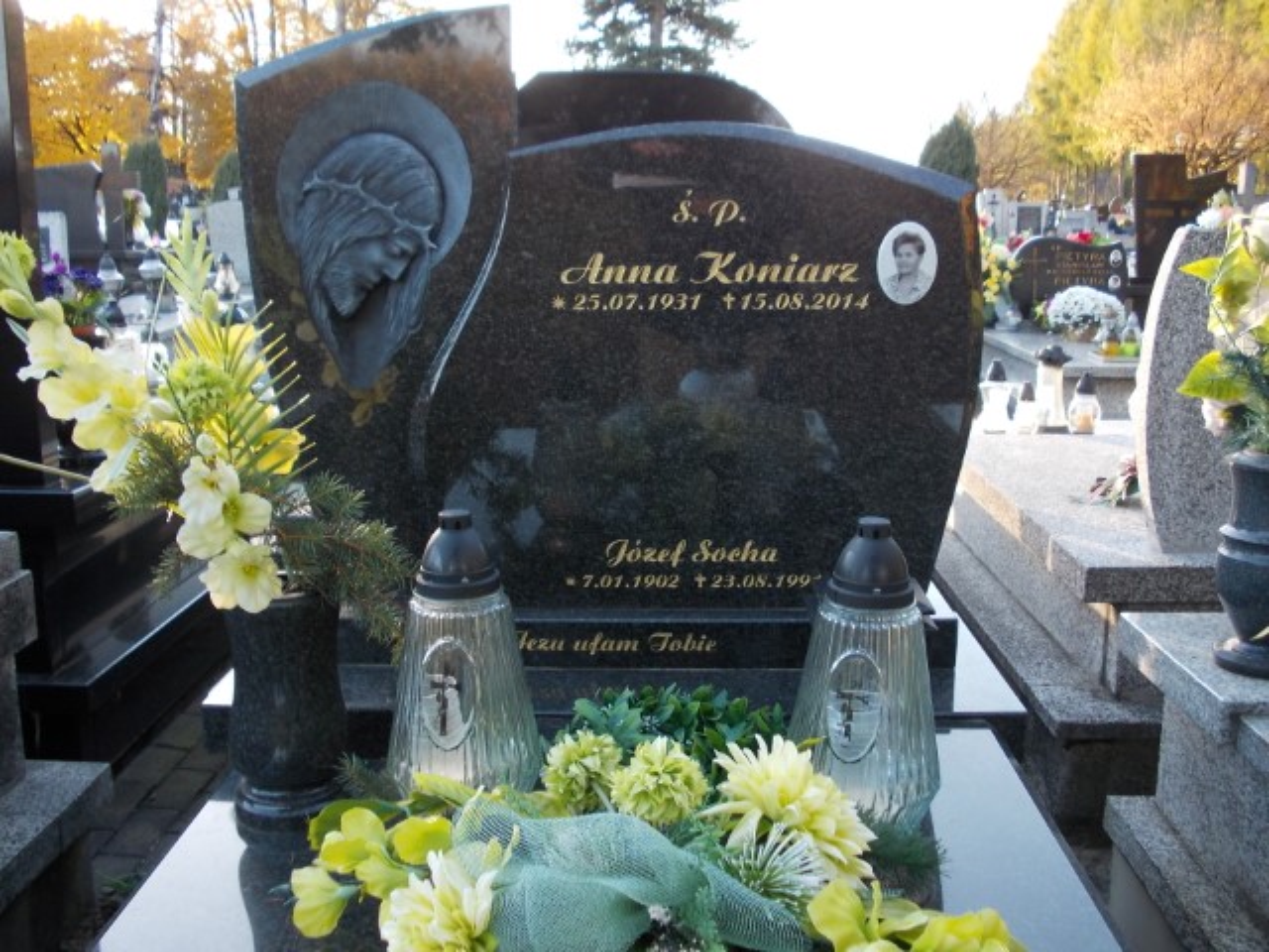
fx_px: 1393
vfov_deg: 37.7
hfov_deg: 49.0
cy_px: 476
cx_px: 634
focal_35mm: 38
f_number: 3.1
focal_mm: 5.3
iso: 80
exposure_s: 1/60
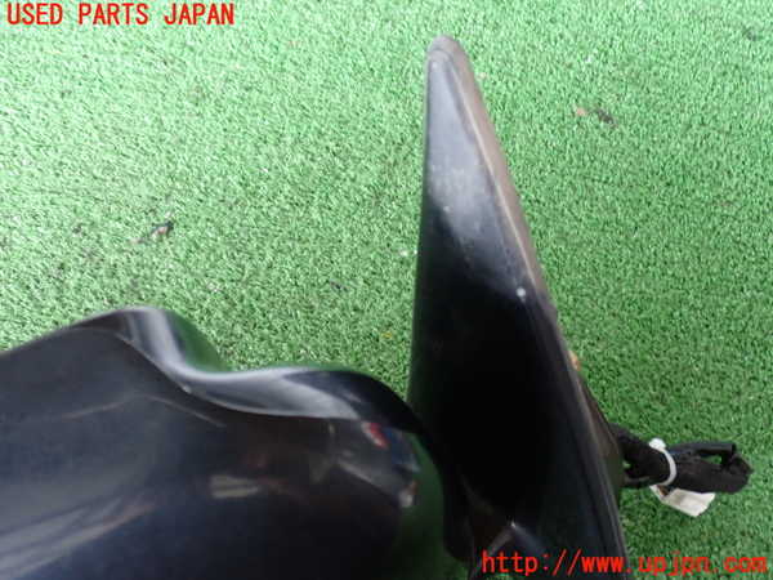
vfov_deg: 39.7
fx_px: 804
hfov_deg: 51.4
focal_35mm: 36
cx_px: 386
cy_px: 290
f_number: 2.5
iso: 800
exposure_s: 1/30
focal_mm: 6.37
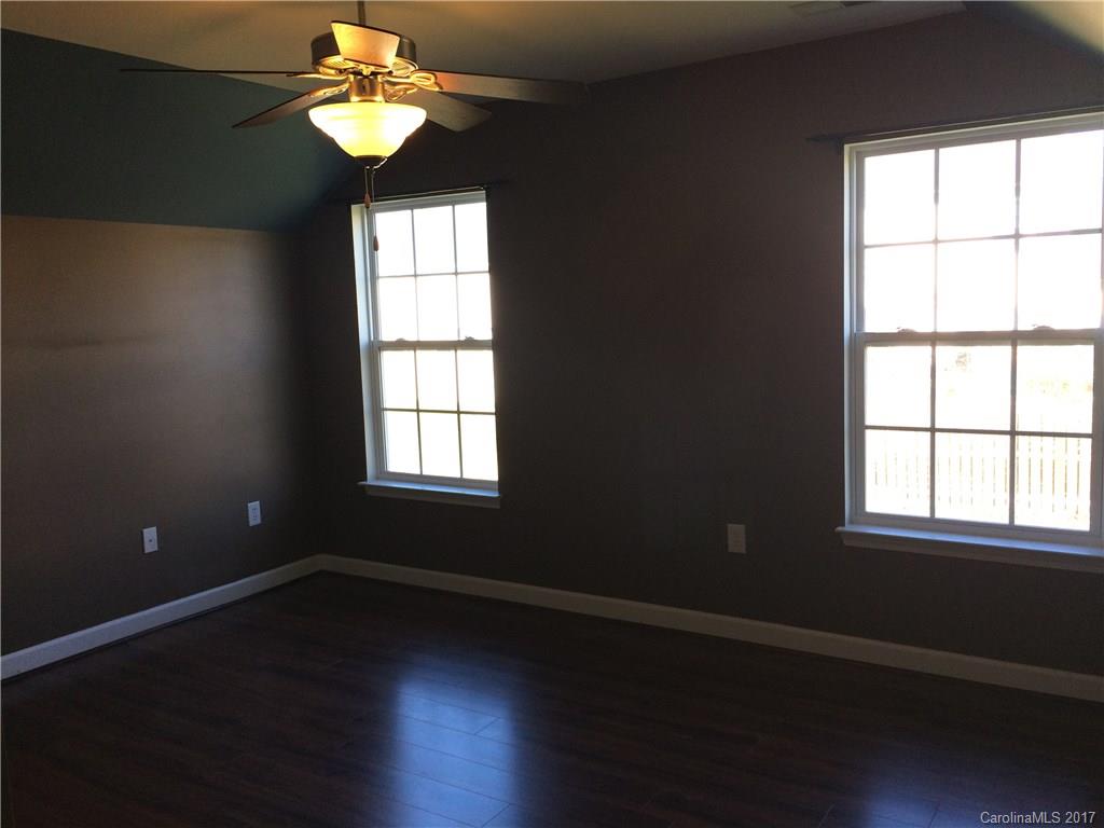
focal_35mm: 29
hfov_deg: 61.7
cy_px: 414
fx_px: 925
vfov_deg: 48.2
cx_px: 552
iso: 80
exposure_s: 1/120
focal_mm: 4.15
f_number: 2.2
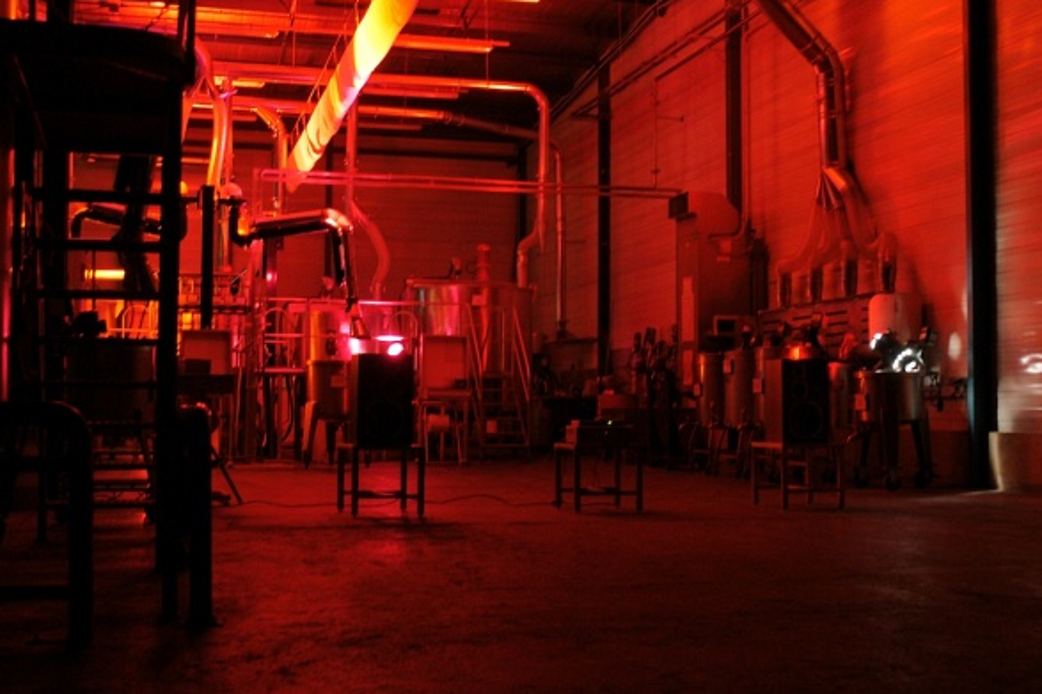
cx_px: 518
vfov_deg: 29.2
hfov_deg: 42.8
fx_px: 1331
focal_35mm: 46
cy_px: 344
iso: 1600
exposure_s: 1/1.25
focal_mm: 30
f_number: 5
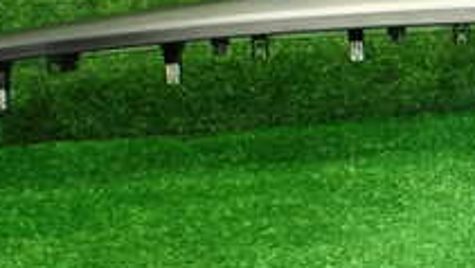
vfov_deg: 13.0
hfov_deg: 21.9
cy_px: 83
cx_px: 498
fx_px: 1172
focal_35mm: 93
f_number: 2.3
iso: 640
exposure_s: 1/125
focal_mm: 5.4
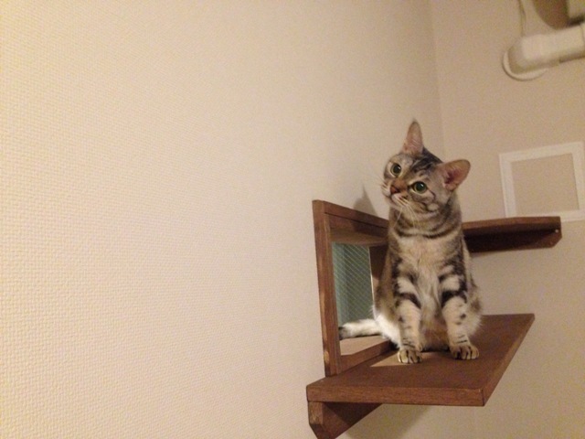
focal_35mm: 33
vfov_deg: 42.9
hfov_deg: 55.4
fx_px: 558
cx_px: 292
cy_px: 220
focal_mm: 4.12
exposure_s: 1/15
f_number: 2.4
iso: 500
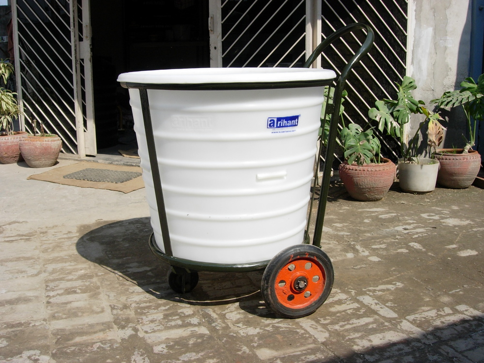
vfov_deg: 37.7
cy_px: 182
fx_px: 531
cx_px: 242
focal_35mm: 38
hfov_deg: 49.0
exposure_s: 1/558
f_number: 4.8
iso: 64
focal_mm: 7.8
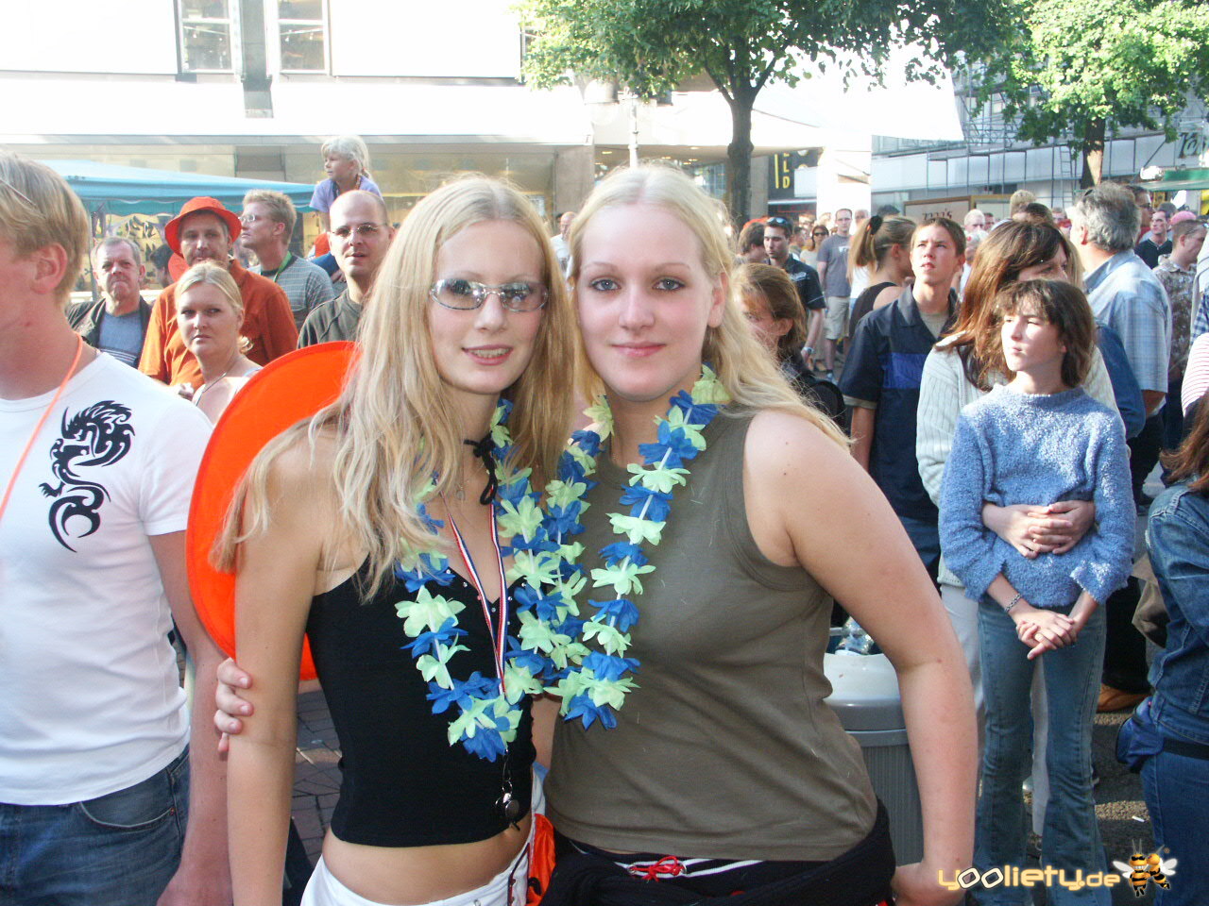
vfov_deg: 40.7
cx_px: 604
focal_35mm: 35
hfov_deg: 52.6
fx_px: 1222
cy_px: 453
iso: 200
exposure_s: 1/250
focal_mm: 9.24
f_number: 2.8
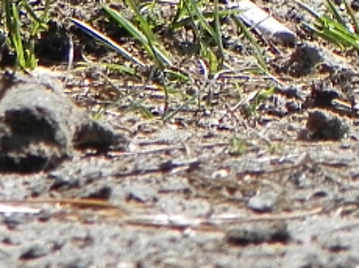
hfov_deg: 0.7
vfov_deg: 0.5
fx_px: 31329
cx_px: -81
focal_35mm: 3024
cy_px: -285
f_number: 5
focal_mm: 120
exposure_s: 1/620
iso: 160
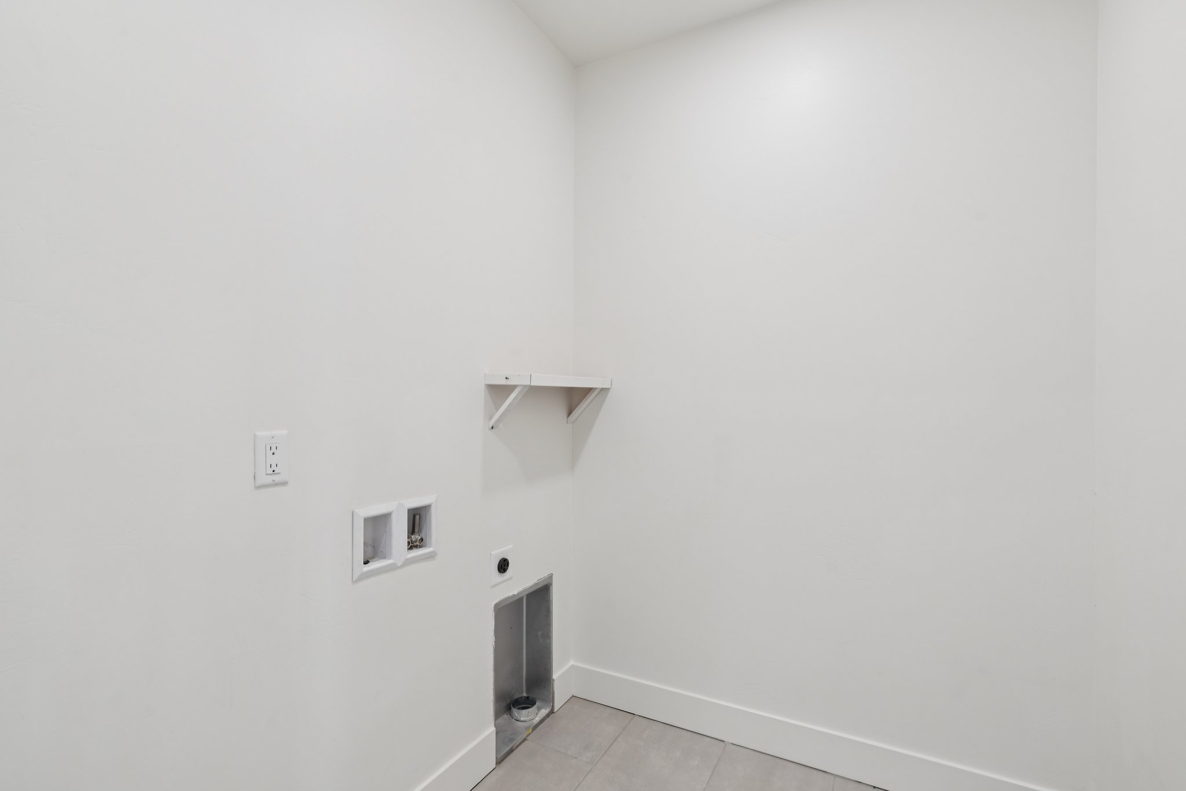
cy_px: 396
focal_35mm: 16
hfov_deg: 96.7
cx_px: 593
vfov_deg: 73.7
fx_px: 527
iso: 400
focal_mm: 16
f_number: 8
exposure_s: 1/25
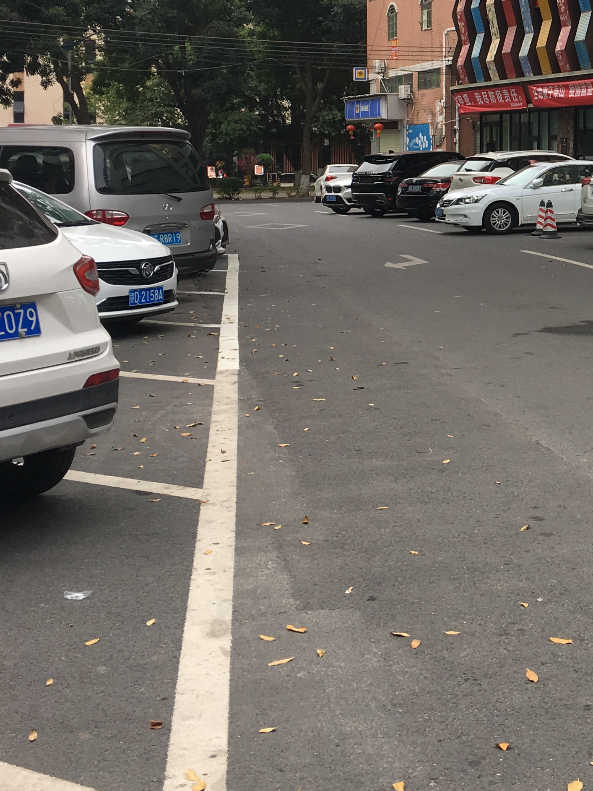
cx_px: 622
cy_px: 175
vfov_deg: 30.5
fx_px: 1416
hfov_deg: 22.5
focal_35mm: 62
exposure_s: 1/219
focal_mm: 4.15
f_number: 2.2
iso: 25
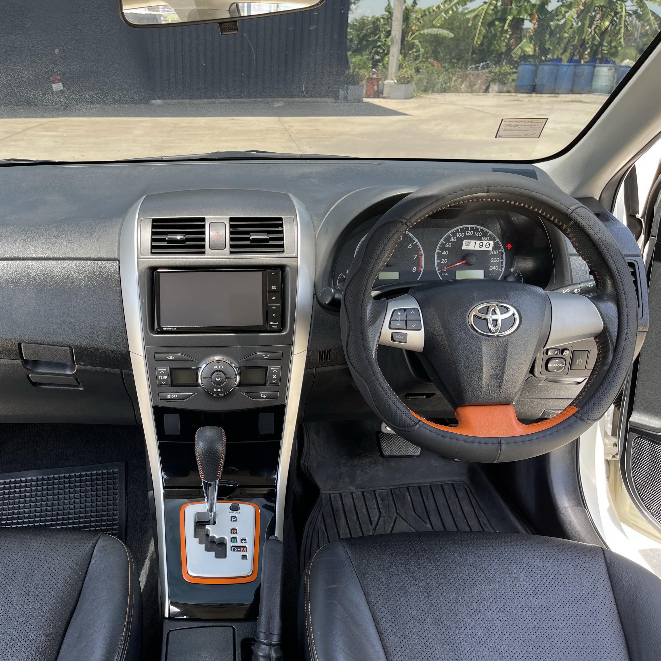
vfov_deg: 52.5
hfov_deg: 51.5
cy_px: 331
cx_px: 220
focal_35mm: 31
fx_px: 670
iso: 32
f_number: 1.6
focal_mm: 5.1
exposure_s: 1/171
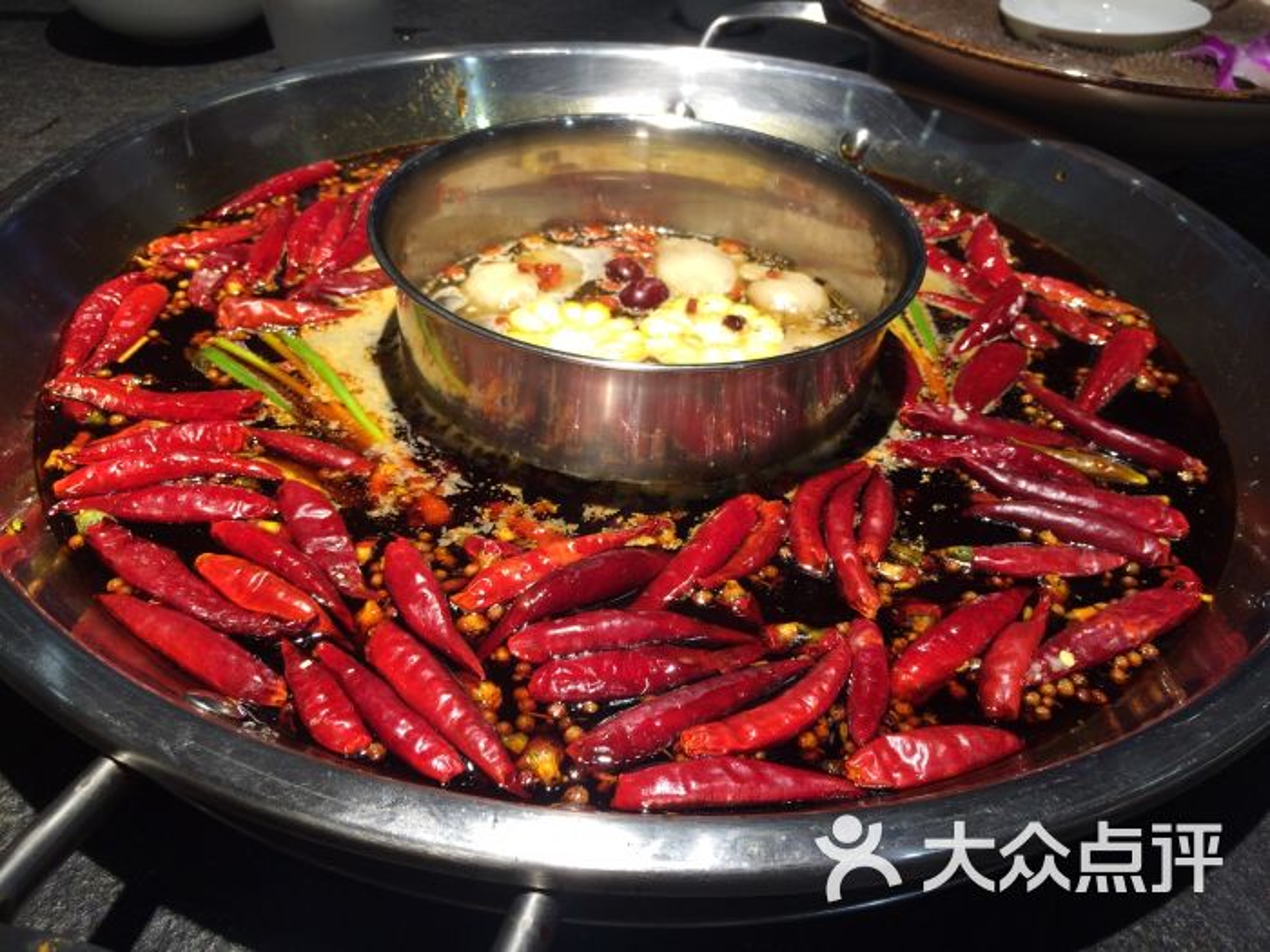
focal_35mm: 29
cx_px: 635
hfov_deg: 61.7
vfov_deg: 48.2
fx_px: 1064
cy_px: 476
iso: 40
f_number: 2.2
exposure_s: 1/60
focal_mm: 4.15
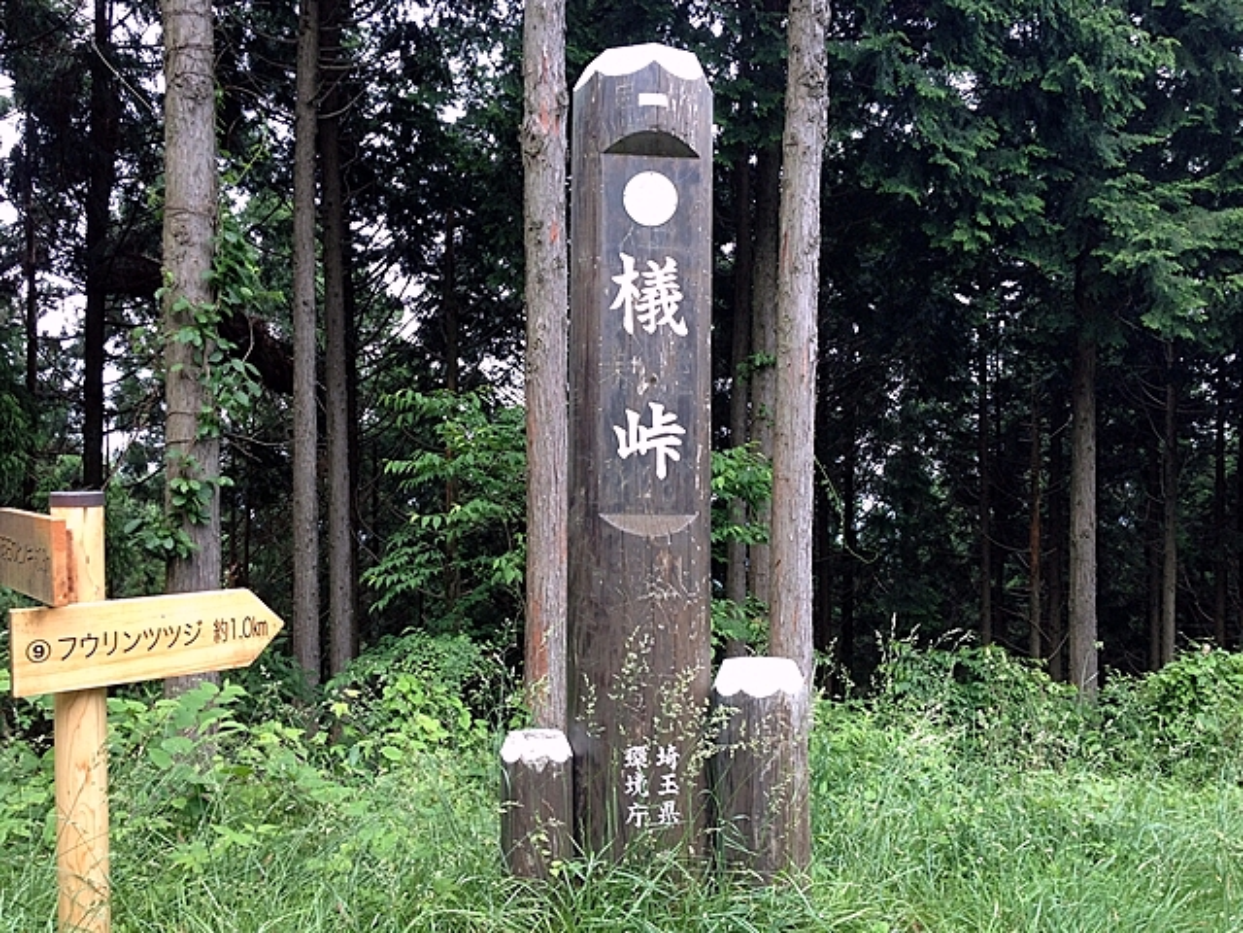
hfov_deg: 52.6
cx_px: 622
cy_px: 466
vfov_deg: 40.7
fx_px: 1257
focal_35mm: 35
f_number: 2.4
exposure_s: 1/120
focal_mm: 4.28
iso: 80
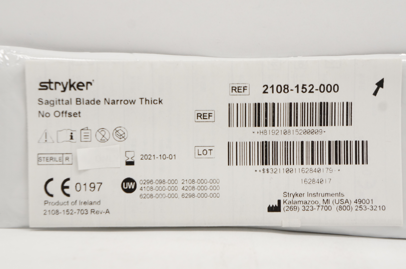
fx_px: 929
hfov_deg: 24.6
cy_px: 134
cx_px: 203
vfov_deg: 16.5
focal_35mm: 82
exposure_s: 1/160
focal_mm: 55
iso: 800
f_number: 6.3
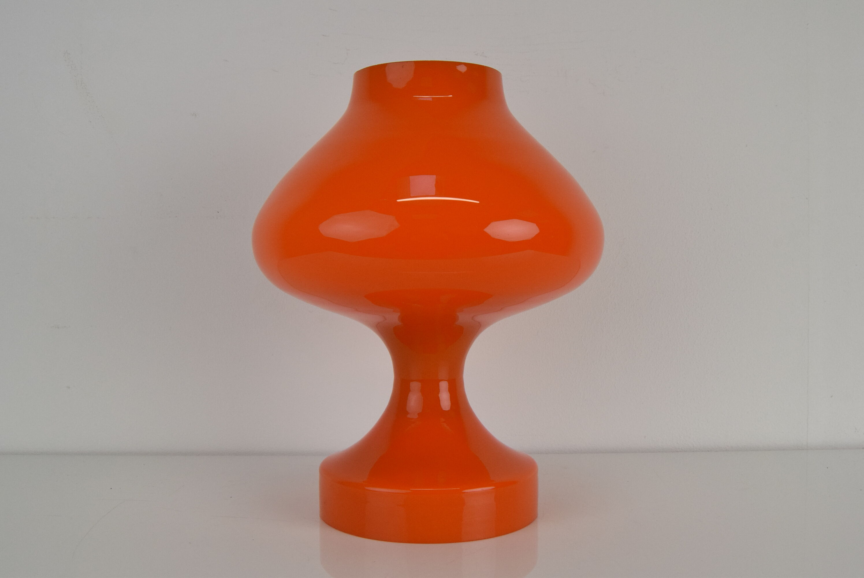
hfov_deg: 49.5
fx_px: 937
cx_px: 432
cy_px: 289
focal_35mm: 39
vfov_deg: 34.3
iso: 1600
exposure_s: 1/400
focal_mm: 26
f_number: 10
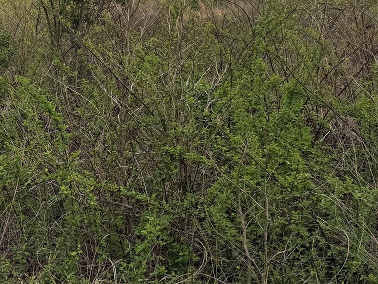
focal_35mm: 65
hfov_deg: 25.7
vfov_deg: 22.6
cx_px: -110
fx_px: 710
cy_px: 119
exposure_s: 1/4975
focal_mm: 6.76
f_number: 1.78
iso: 80
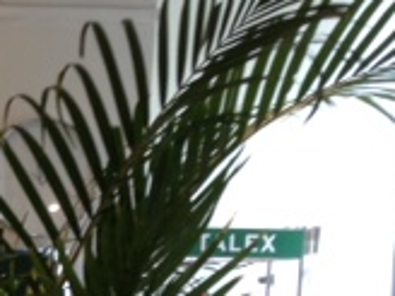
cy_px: 498
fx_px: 1472
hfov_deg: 14.0
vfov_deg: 10.9
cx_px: -263
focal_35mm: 129
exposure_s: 1/30
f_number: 2.4
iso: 50
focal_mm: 4.13
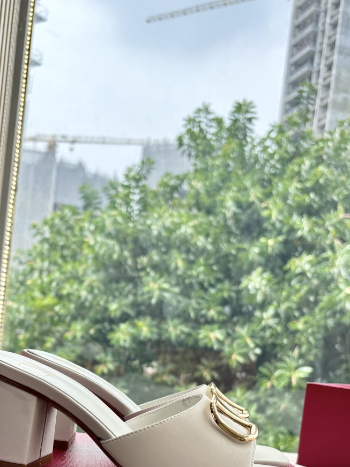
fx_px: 580
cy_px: 354
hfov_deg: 33.4
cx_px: 130
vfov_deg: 42.4
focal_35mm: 43
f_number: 1.6
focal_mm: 5.96
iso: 50
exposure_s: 1/574
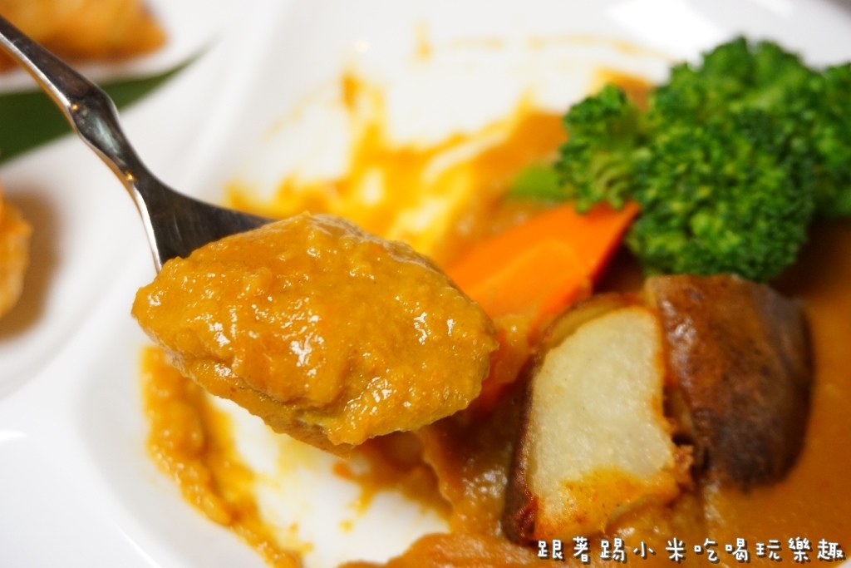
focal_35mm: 46
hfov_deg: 42.3
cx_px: 426
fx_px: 1099
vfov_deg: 29.0
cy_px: 284
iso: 640
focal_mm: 31
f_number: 5
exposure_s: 1/60
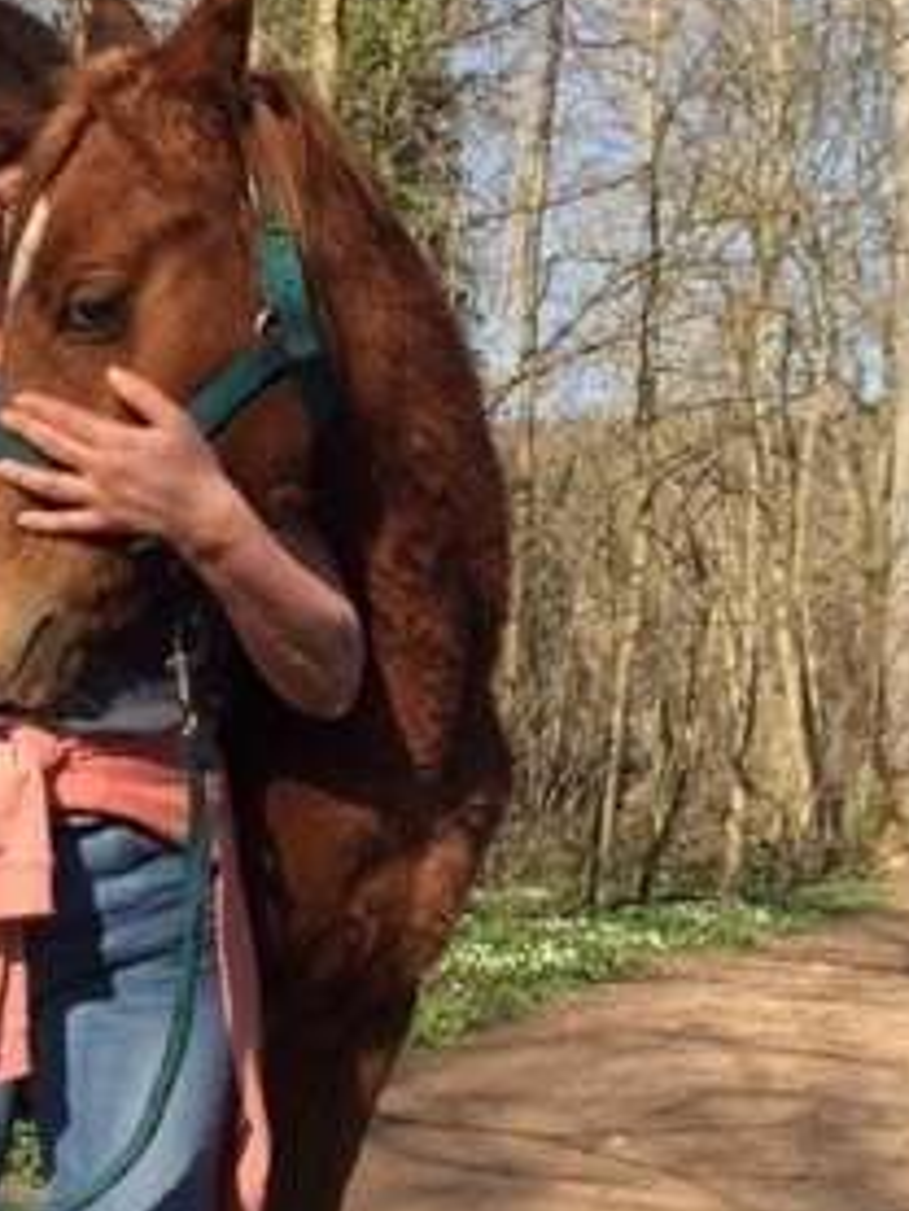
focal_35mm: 67
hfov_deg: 21.9
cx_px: 302
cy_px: 699
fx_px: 2344
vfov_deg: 28.9
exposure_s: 1/807
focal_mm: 4.15
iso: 32
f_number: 2.2
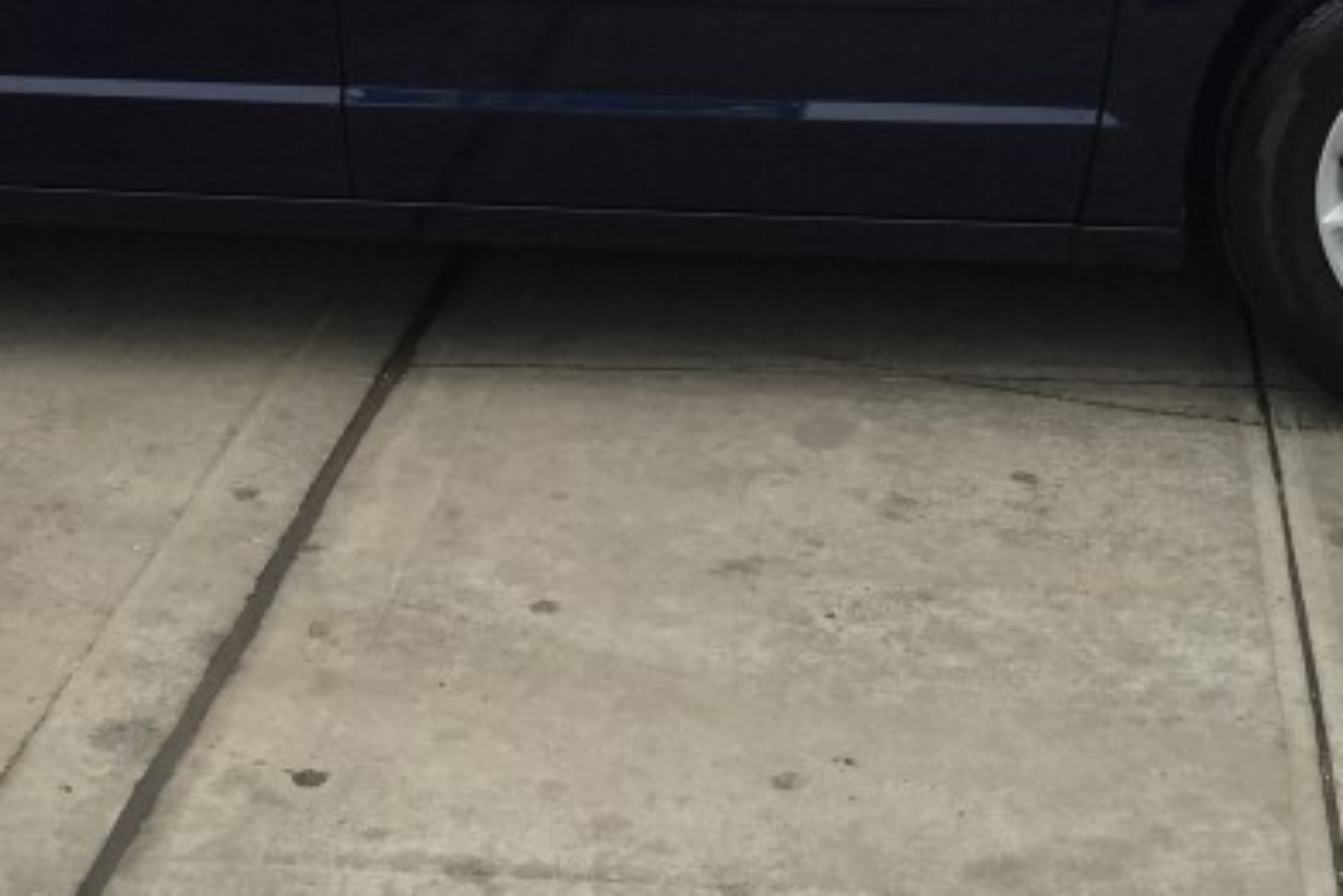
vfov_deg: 16.4
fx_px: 2948
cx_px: 519
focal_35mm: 79
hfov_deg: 25.6
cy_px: -268
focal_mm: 4.15
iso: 32
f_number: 2.2
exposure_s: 1/191
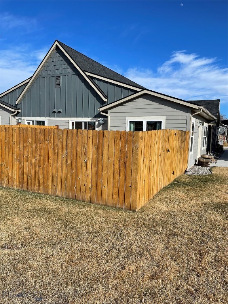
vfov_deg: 67.3
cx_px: 114
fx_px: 228
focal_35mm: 26
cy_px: 152
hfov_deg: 53.1
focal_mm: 4.2
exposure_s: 1/3861
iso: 32
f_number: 1.6
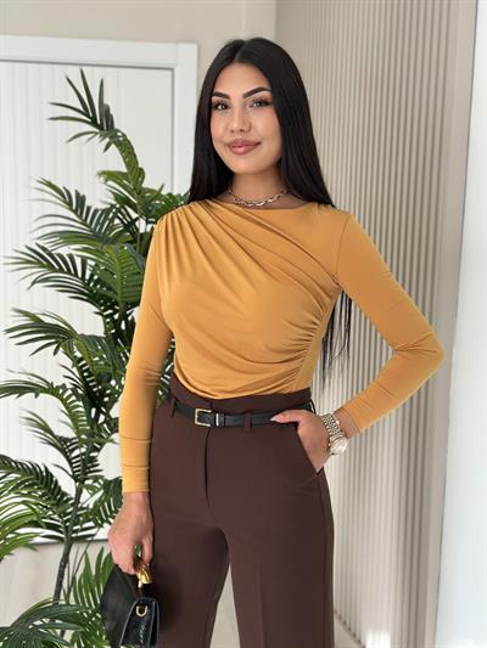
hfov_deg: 30.3
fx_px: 900
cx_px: 244
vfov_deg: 39.6
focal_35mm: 48
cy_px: 324
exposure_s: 1/281
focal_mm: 6.86
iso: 80
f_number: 1.78
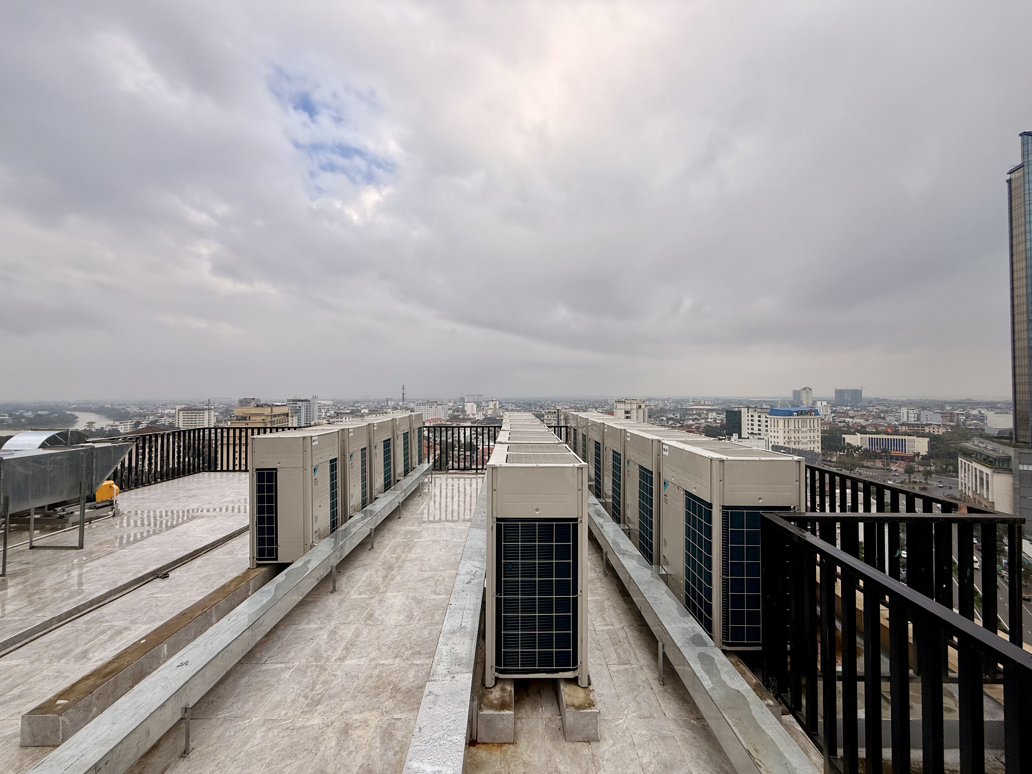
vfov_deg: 85.7
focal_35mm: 14
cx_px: 516
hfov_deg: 102.1
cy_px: 387
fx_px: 417
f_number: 2.2
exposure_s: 1/2841
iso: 50
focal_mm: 2.22
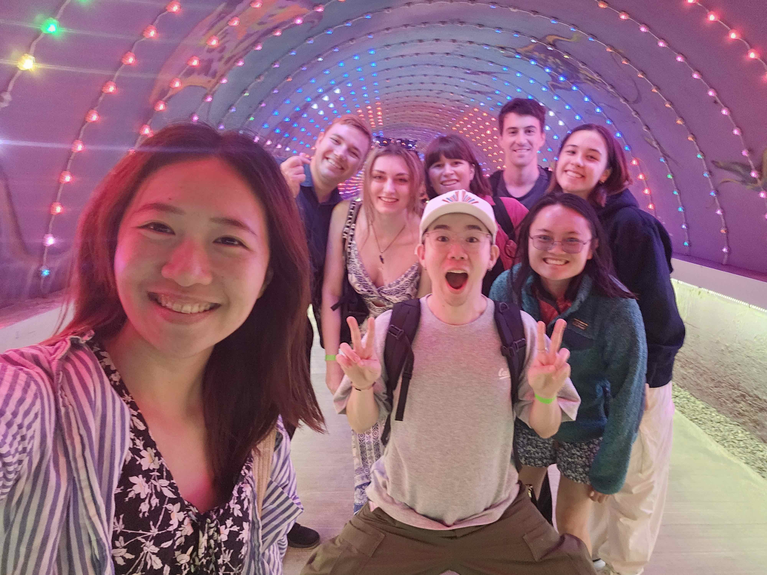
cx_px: 384
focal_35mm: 25
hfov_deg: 69.4
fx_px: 554
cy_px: 288
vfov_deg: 54.9
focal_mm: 3.3
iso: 800
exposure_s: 1/24
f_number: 2.2
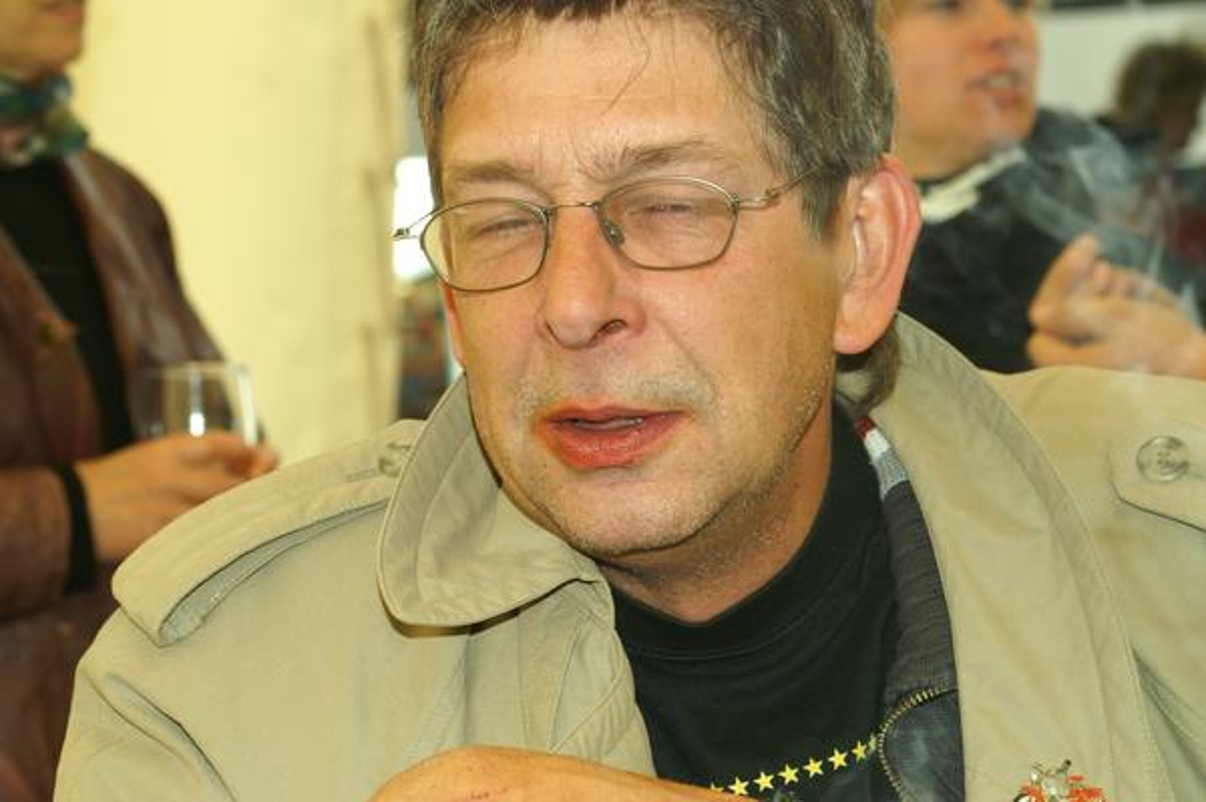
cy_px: 401
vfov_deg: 13.0
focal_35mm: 105
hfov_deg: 19.5
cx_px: 603
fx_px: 3515
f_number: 8
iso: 200
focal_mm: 70
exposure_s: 1/60
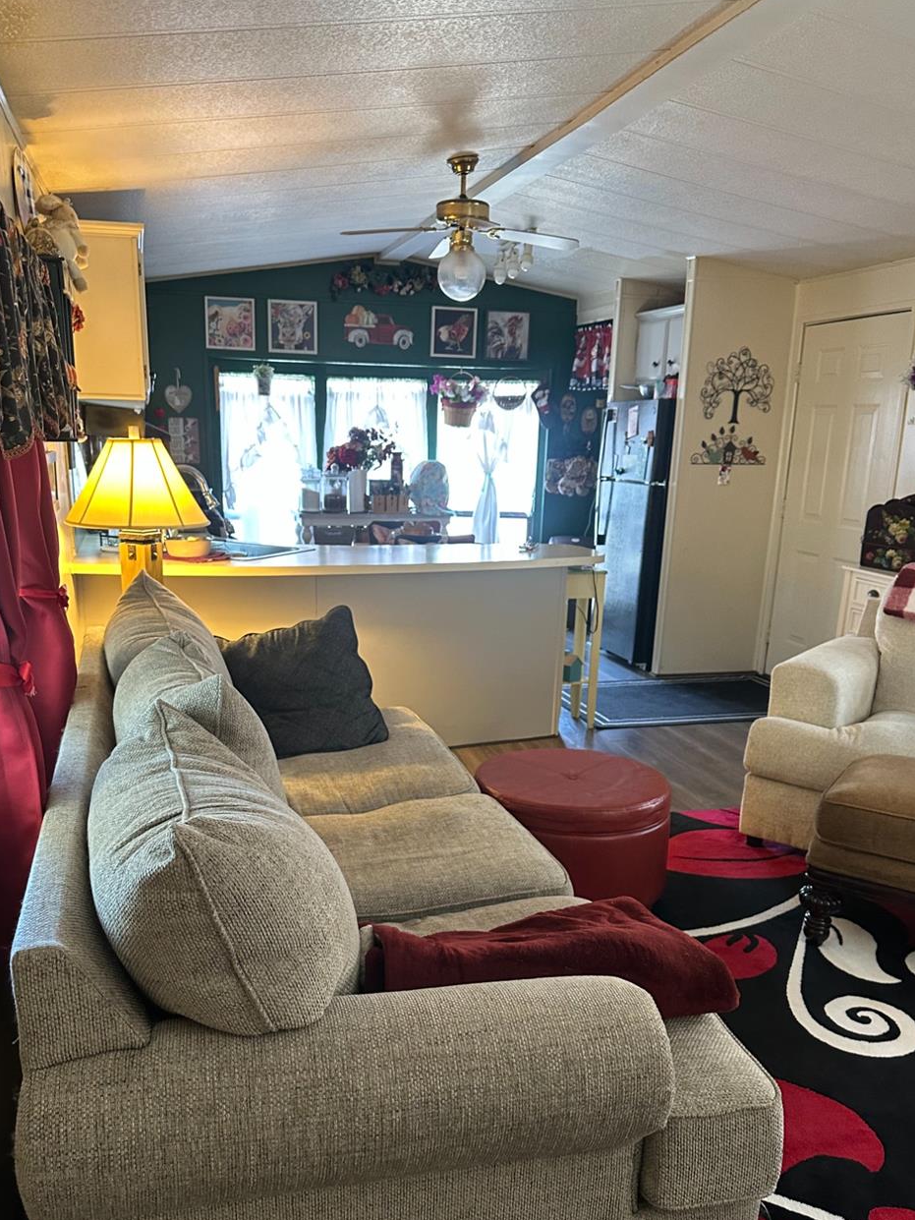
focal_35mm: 29
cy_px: 728
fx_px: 1022
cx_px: 423
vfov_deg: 61.2
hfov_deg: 48.2
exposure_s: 1/60
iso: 400
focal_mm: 6.86
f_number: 1.78
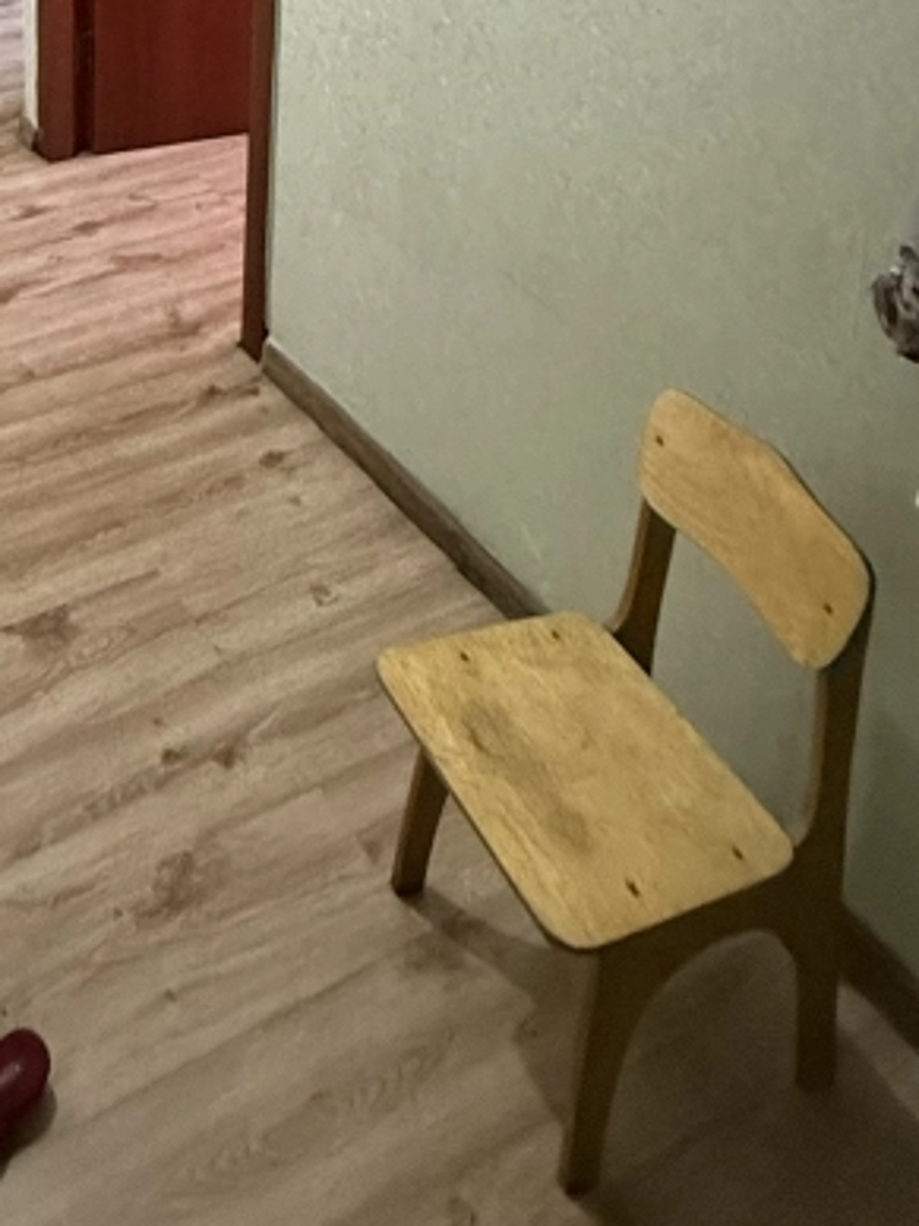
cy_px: -215
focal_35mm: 39
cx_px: -41
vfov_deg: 37.4
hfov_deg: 33.1
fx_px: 1381
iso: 640
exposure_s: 1/50
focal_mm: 2.22
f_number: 2.2
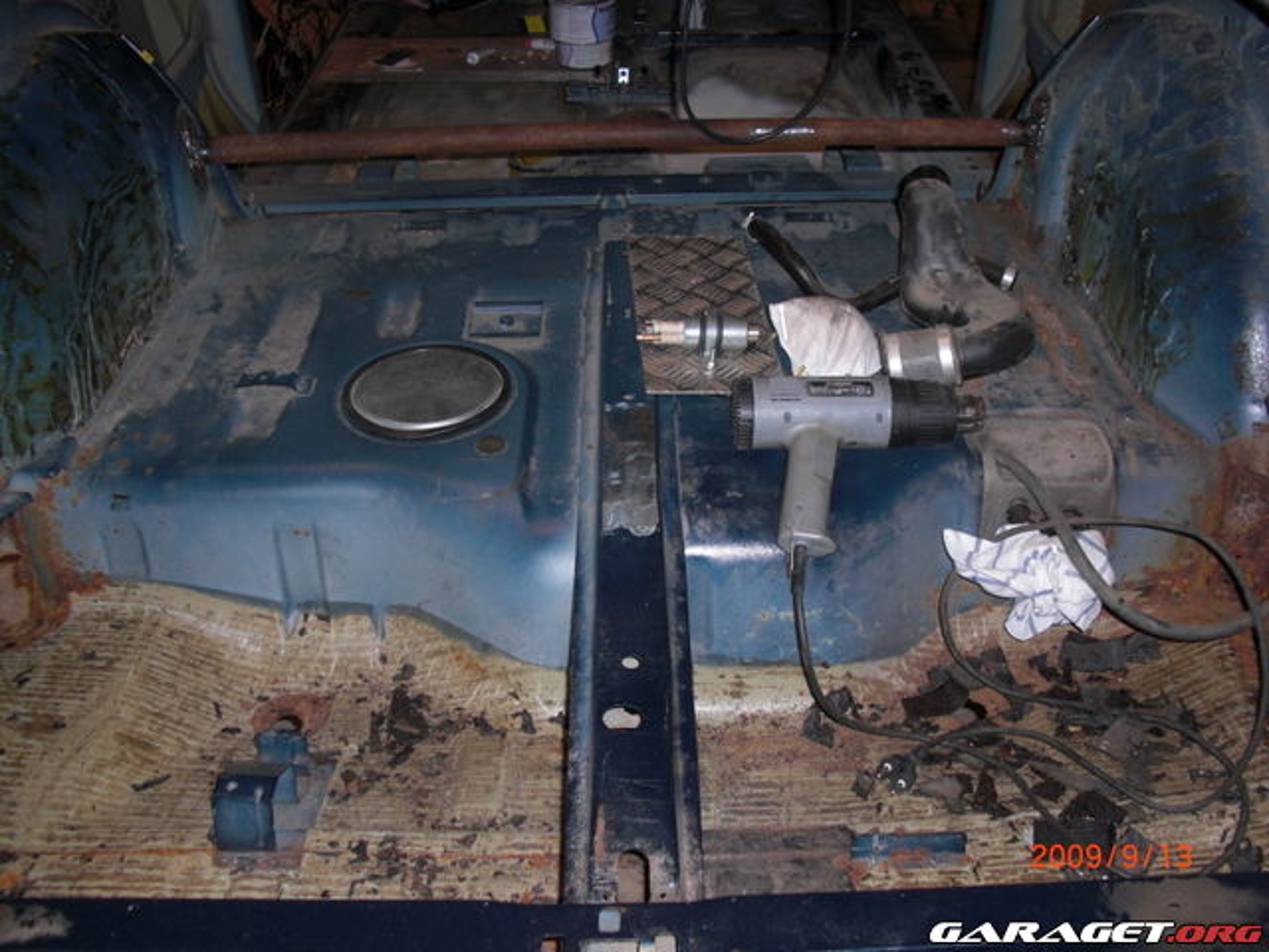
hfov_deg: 51.4
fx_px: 1320
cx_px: 634
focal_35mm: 36
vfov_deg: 39.7
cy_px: 476
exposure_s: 1/60
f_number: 2.8
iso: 100
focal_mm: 6.3
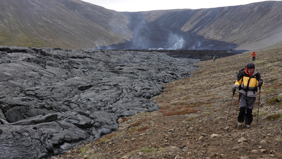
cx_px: 141
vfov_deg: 28.4
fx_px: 314
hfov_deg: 48.4
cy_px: 78
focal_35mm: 42
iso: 800
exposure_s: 1/1000
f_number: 4.5
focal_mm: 14.99
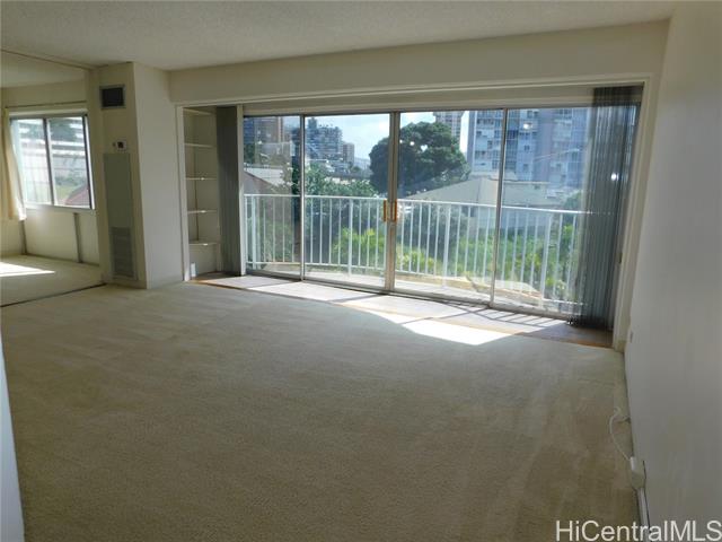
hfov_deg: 73.9
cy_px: 271
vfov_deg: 58.9
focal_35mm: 23
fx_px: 480
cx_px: 361
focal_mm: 4
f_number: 3
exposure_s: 1/640
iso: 125
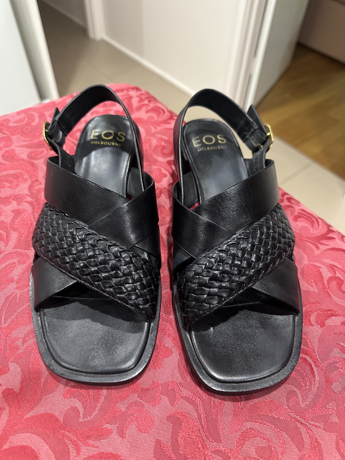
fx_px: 319
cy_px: 230
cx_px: 172
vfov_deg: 71.6
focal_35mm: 24
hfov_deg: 56.8
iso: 400
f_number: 1.78
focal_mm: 6.86
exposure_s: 1/50
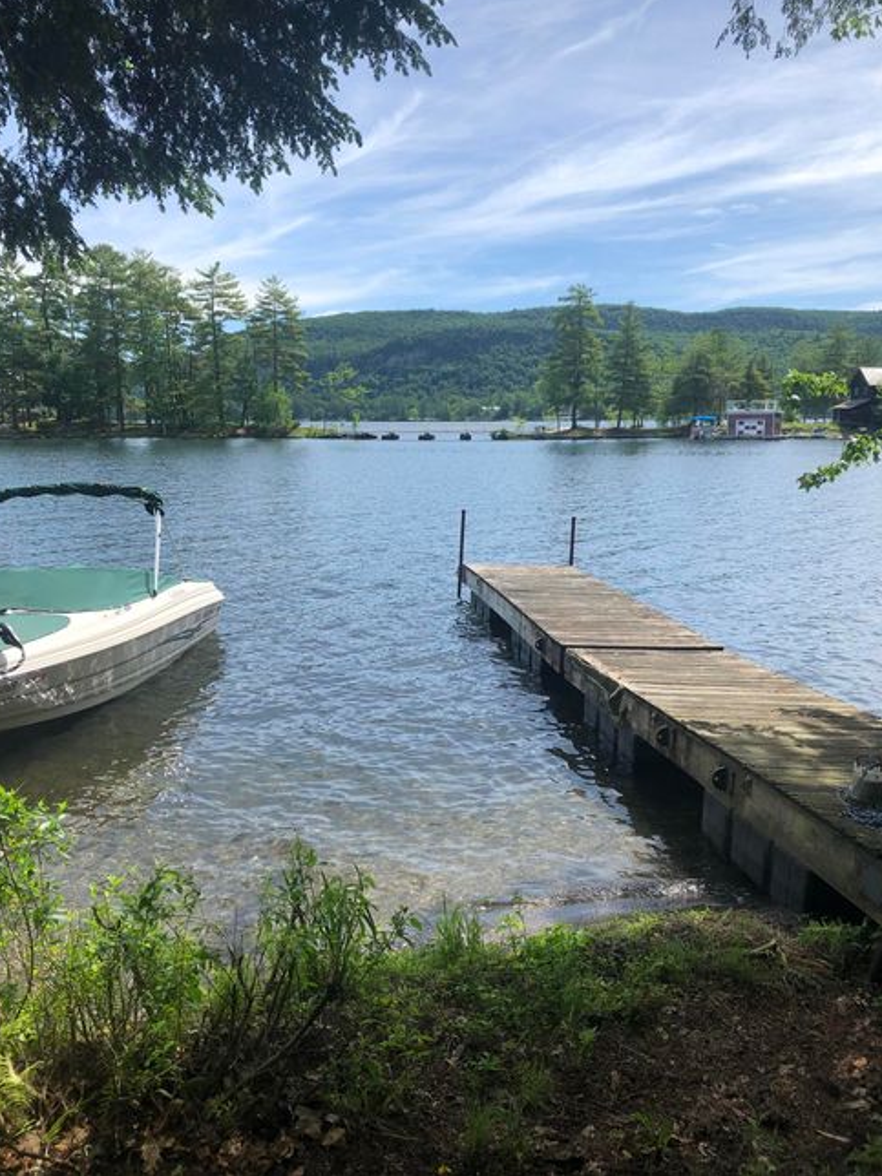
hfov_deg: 48.2
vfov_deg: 61.6
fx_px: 985
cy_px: 569
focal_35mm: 29
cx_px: 436
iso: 20
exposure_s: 1/1656
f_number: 1.8
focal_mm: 3.99
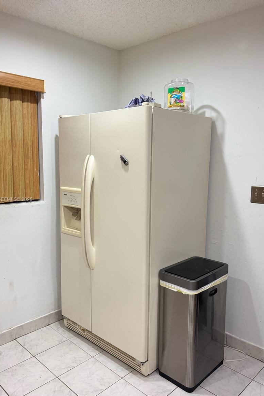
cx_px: 123
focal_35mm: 28
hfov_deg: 46.4
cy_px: 200
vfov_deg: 65.5
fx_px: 308
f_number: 1.6
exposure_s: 1/120
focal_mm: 5.96
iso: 125
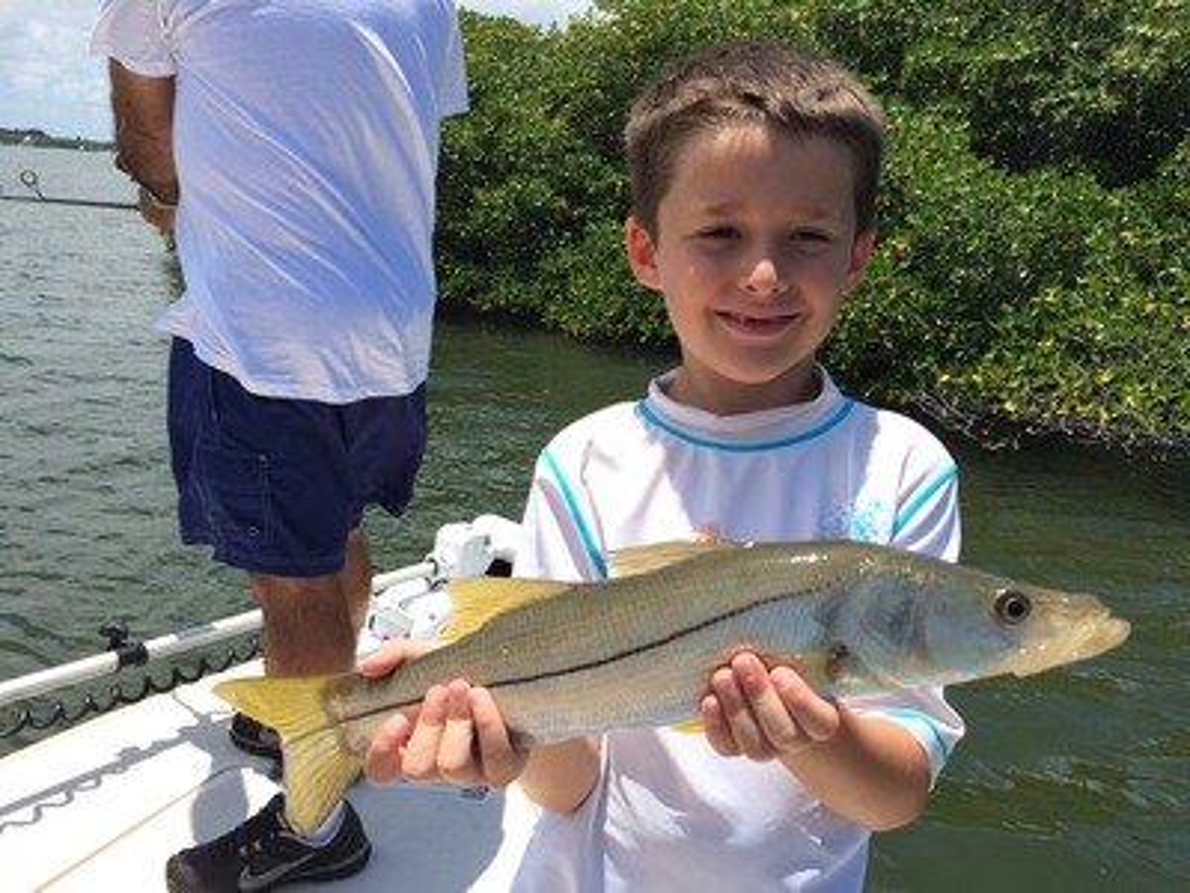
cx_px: 595
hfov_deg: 61.7
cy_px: 446
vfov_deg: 48.2
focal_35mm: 29
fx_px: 997
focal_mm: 4.15
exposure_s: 1/1866
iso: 32
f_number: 2.2
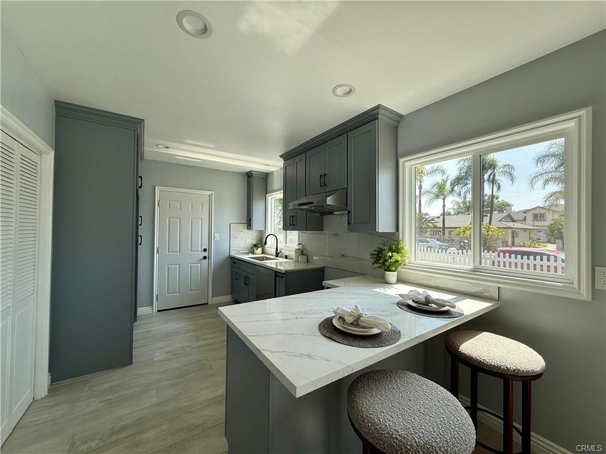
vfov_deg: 85.7
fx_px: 245
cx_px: 303
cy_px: 227
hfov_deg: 102.1
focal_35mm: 14
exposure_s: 1/197
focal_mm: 2.22
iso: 50
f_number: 2.2
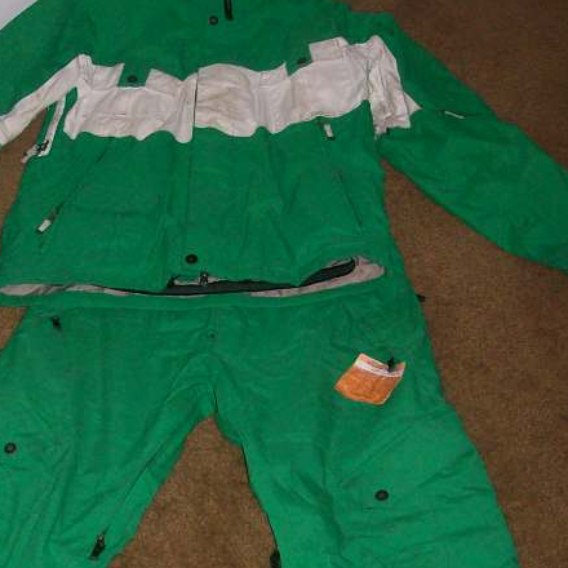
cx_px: 187
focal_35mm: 74
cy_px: 328
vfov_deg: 23.3
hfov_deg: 23.3
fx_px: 1374
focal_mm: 6
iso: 140
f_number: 2.7
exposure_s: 1/64
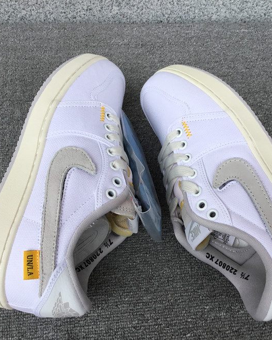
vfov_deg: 44.8
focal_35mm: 41
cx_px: 150
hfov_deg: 36.4
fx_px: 413
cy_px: 171
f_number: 2.4
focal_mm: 3.3
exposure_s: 1/394
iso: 25
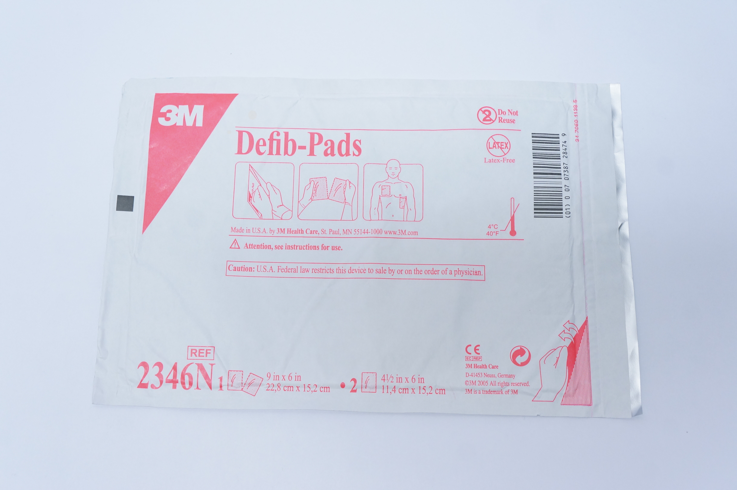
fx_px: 706
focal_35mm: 34
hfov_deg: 55.2
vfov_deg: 38.3
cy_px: 245
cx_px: 368
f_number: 6.3
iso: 800
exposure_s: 1/60
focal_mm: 23
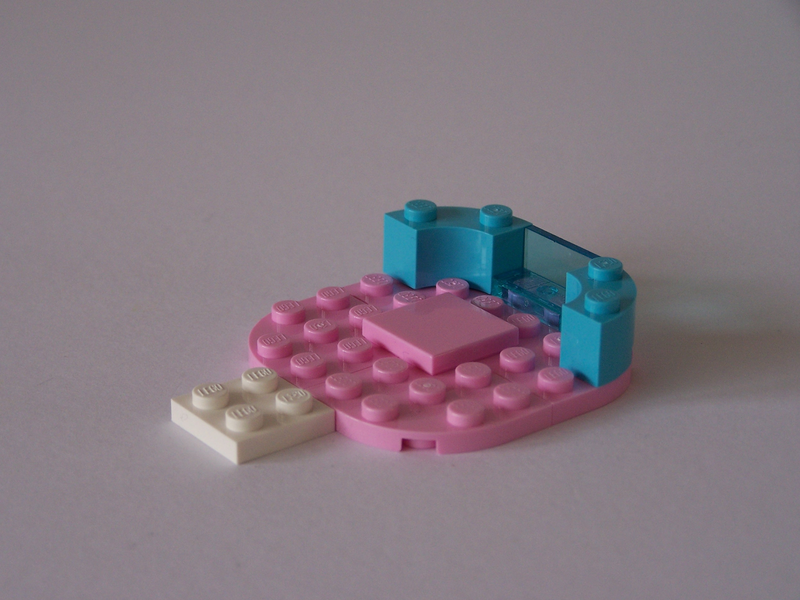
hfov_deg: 20.9
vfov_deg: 15.7
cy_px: 300
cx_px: 400
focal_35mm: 94
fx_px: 2172
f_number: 3.2
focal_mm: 15.6
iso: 100
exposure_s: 1/20
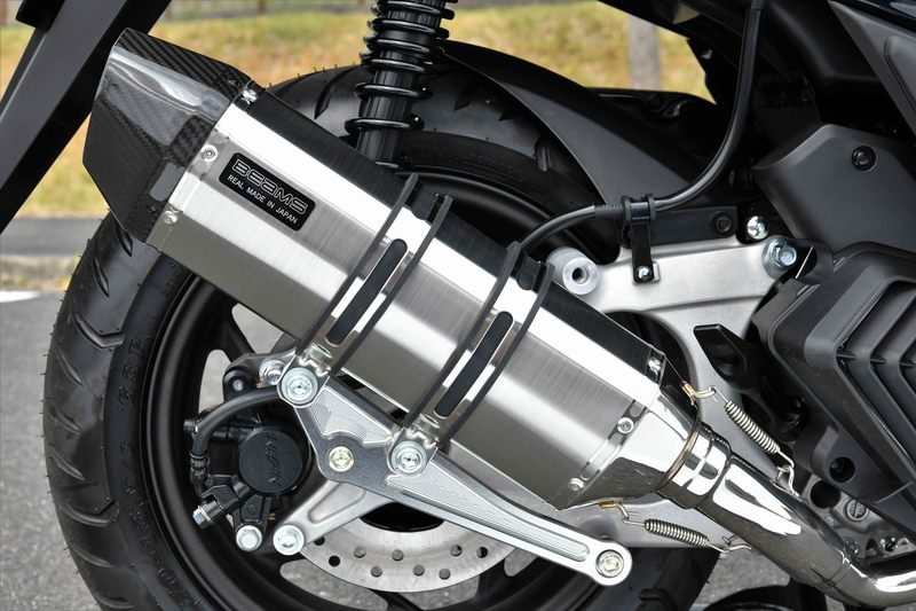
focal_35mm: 65
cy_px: 306
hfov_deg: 31.0
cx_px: 458
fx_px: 1653
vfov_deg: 20.9
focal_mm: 65
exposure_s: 1/320
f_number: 13
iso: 800
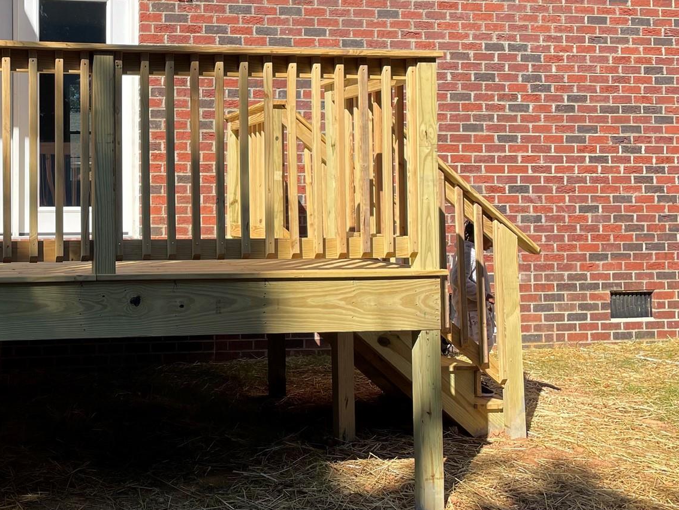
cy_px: 191
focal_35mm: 47
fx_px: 922
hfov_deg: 38.7
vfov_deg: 30.8
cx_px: 123
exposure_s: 1/1742
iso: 32
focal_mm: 4.2
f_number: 1.6
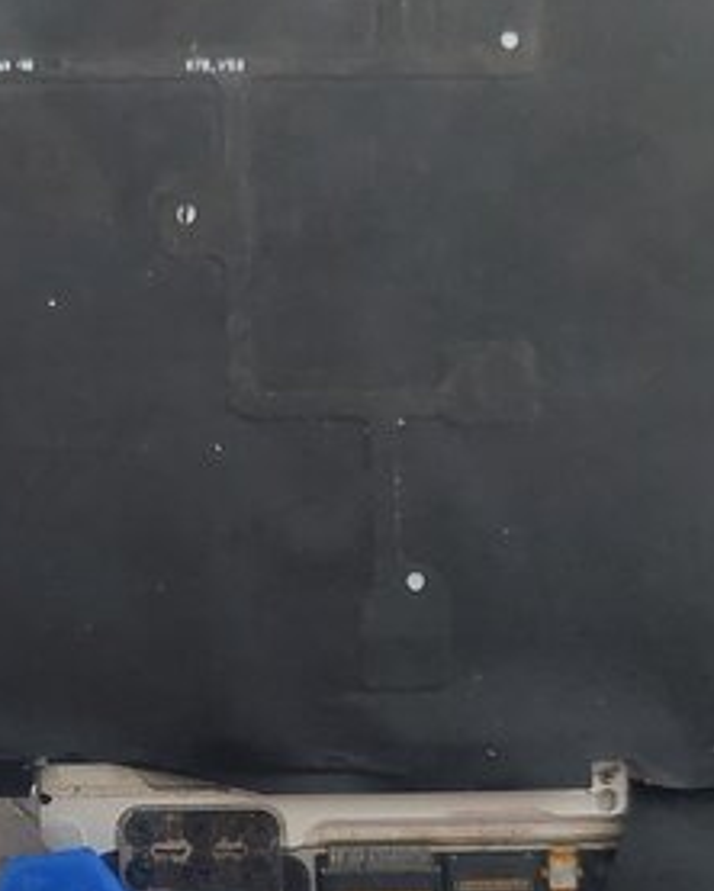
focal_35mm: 50
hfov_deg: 29.3
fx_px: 1319
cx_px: 96
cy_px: 695
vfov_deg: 36.2
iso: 1000
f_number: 1.8
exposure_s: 1/24
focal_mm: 5.23
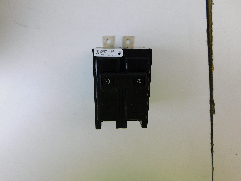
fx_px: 160
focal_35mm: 23
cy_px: 90
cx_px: 120
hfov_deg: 73.9
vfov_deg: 58.9
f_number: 3
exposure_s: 1/30
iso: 125
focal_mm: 4
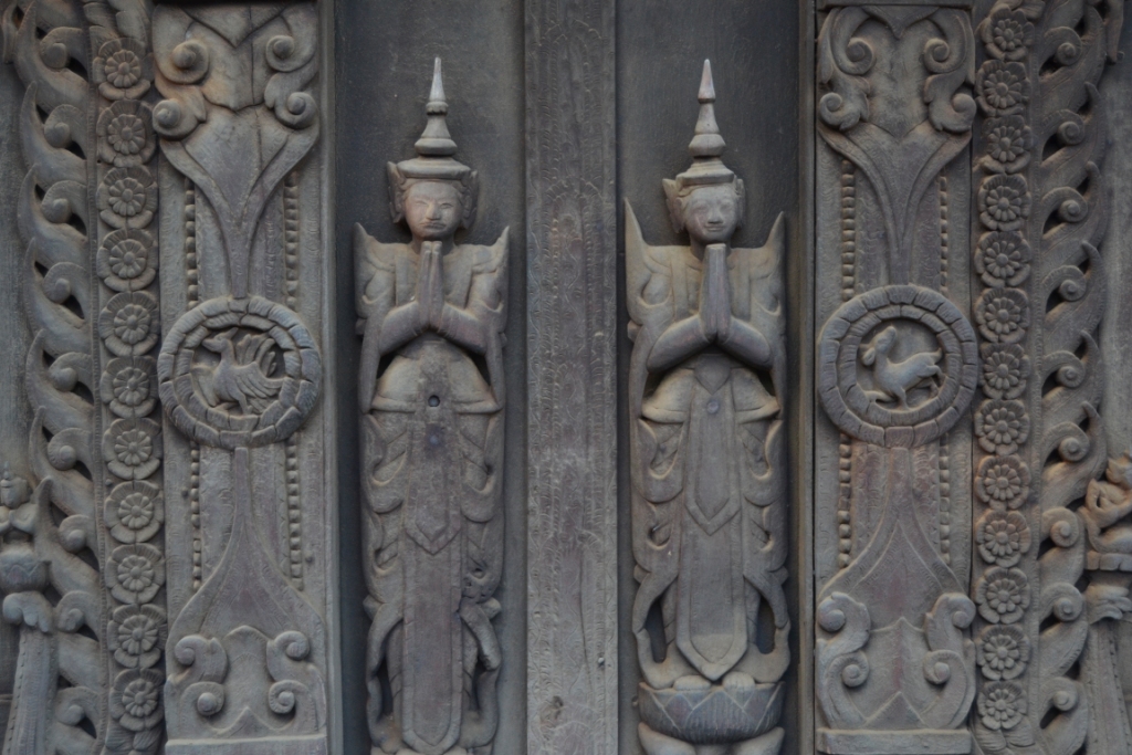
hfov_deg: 46.4
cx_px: 566
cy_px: 378
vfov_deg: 31.9
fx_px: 1321
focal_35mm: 42
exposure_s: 1/125
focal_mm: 28
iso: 800
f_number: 4
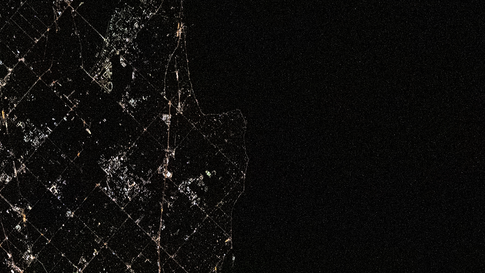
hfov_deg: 2.6
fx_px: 10648
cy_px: 609
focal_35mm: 828
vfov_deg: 1.5
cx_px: 109
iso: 25600
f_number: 2
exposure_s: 1/250
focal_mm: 200
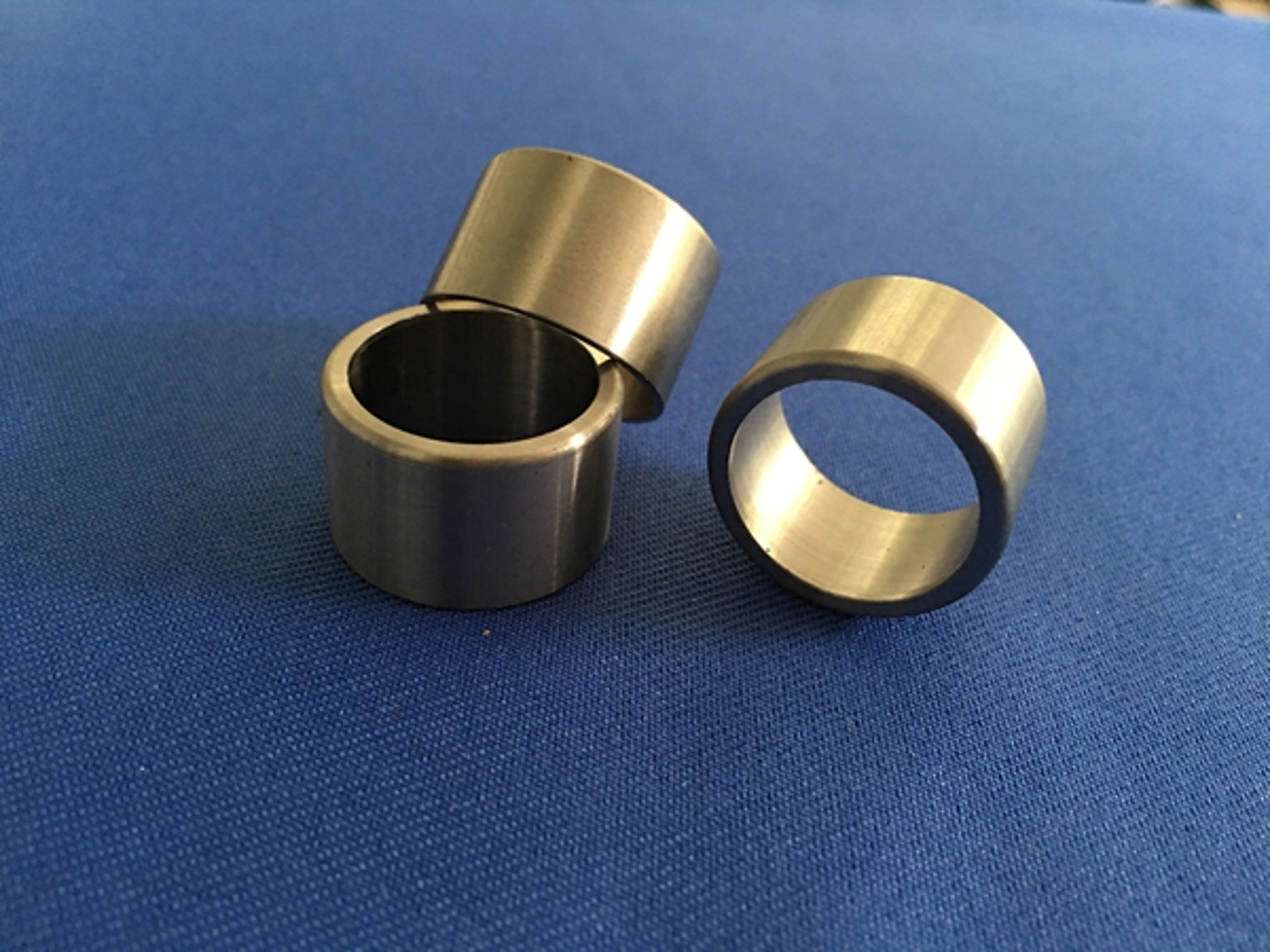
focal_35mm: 29
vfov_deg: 48.2
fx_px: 1064
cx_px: 635
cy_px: 476
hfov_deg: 61.7
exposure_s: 1/8
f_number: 2.2
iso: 125
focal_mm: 4.15
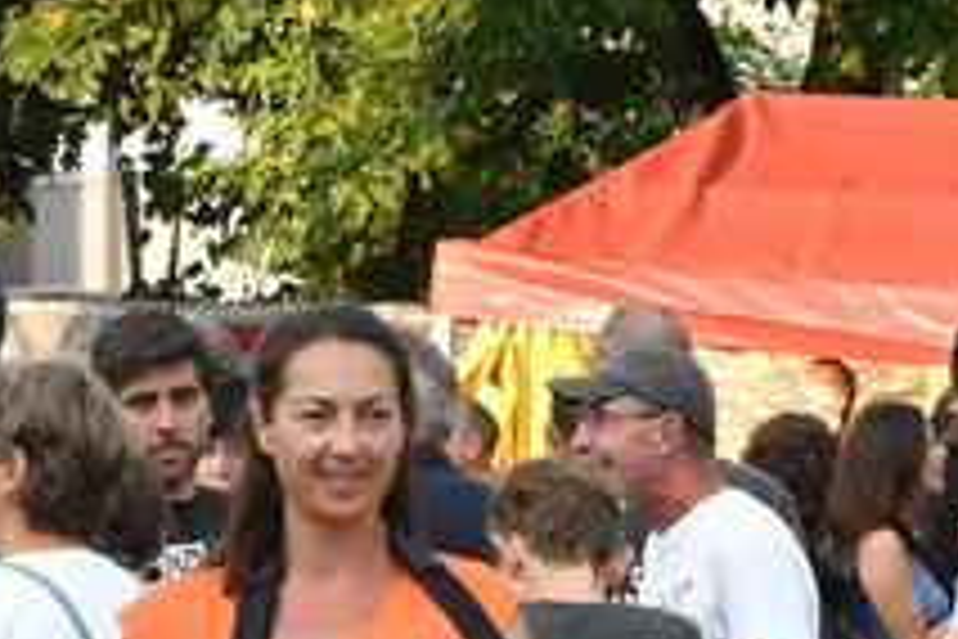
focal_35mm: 827
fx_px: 22006
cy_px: 1251
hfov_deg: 2.5
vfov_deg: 1.7
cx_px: 805
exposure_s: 1/400
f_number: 10
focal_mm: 98
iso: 2000
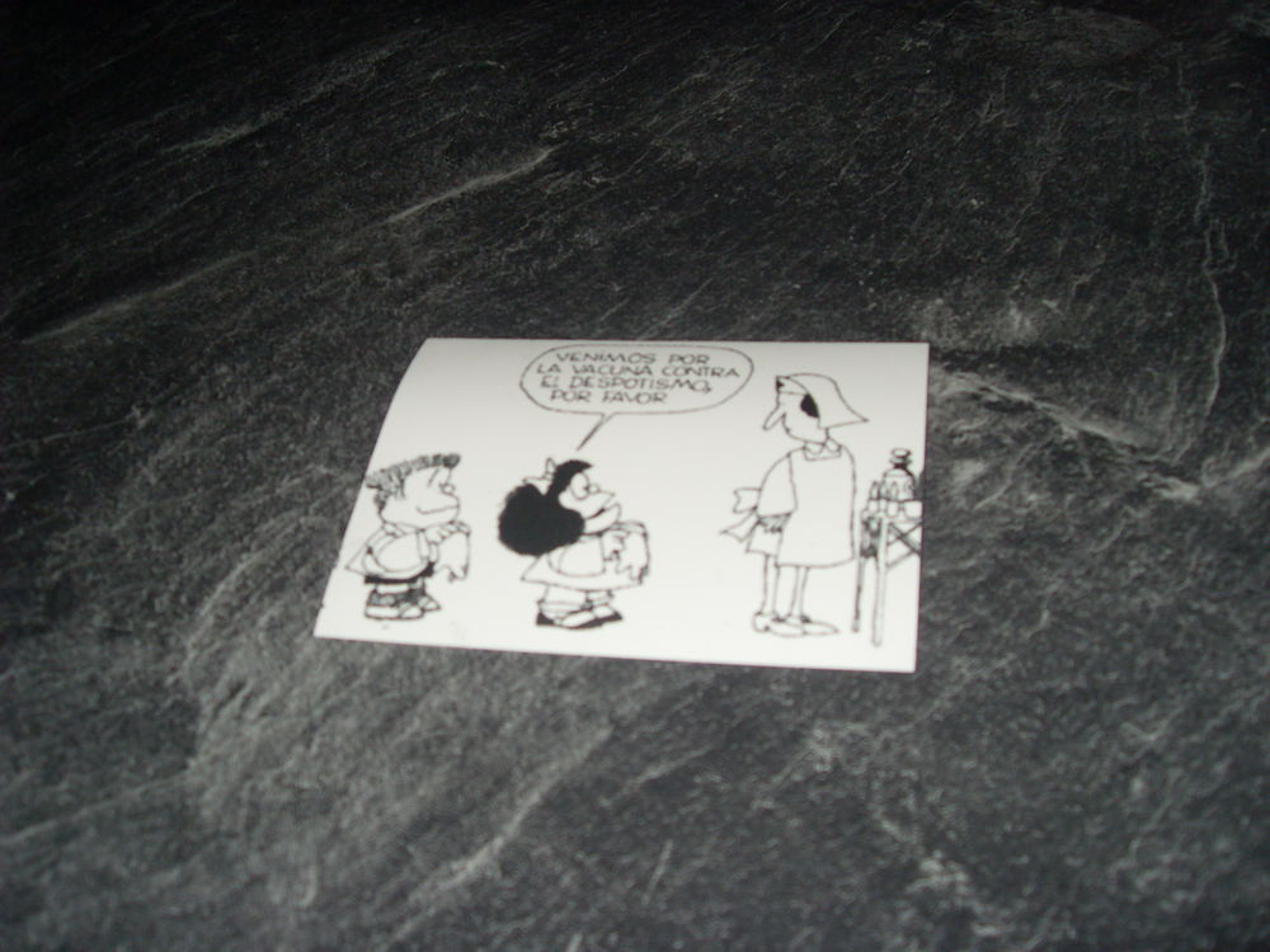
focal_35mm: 35
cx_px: 635
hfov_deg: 52.6
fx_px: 1284
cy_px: 476
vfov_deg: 40.7
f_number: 2.8
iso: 100
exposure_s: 1/45
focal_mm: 6.3
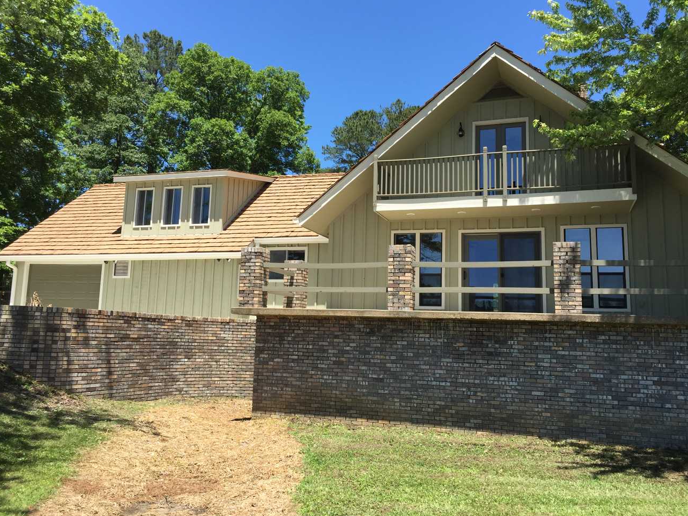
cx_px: 353
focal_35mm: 30
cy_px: 258
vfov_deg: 46.8
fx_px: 596
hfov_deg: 60.0
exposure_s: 1/1068
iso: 32
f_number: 2.2
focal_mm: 4.15
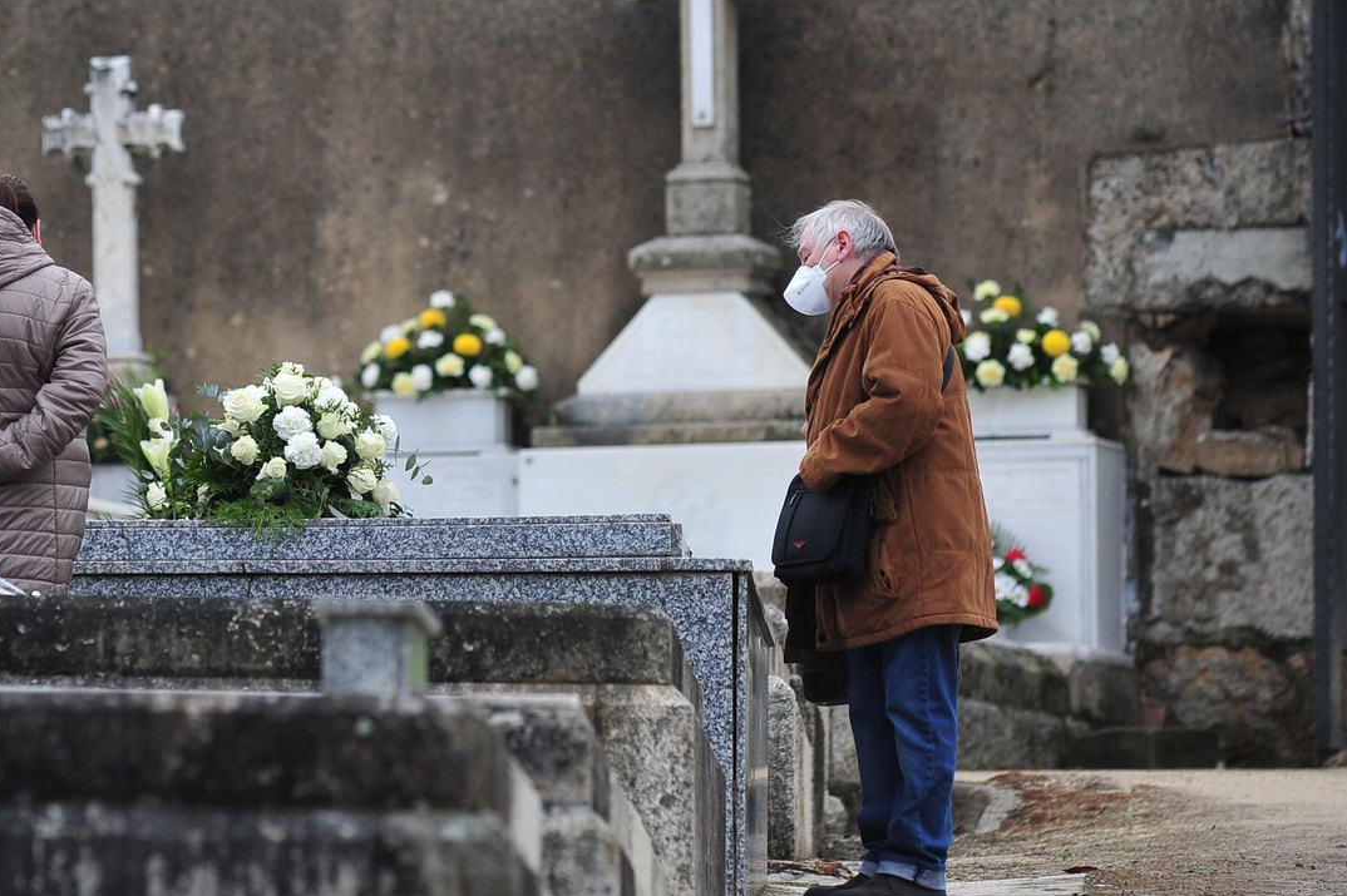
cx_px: 372
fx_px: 16717
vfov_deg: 3.1
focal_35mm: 447
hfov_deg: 4.6
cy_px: 264
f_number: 4
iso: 500
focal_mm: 300
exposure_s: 1/1600
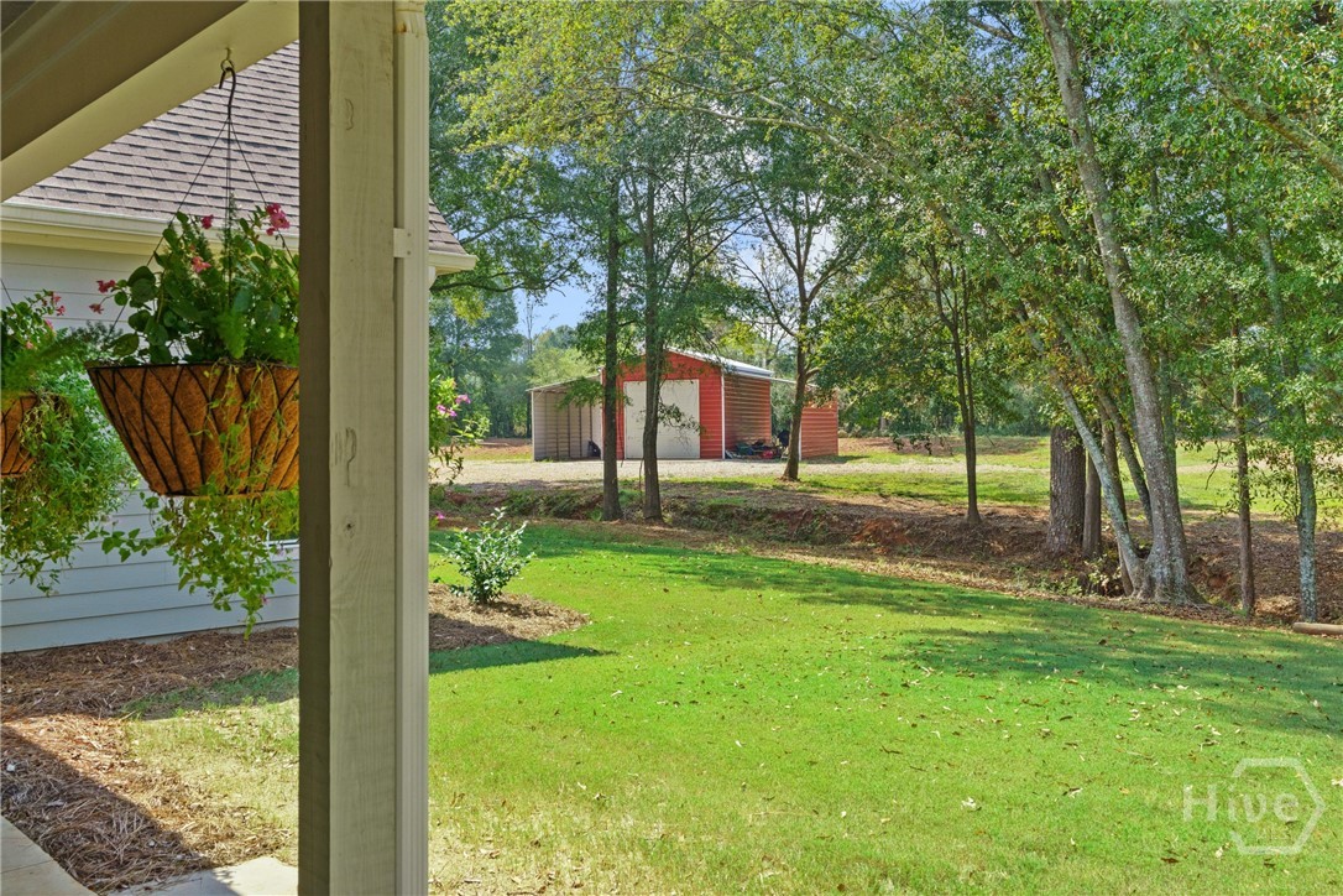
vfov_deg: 41.7
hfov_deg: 59.5
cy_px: 448
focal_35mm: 32
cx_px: 672
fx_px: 1175
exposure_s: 1/200
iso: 1250
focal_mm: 31.5
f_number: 9
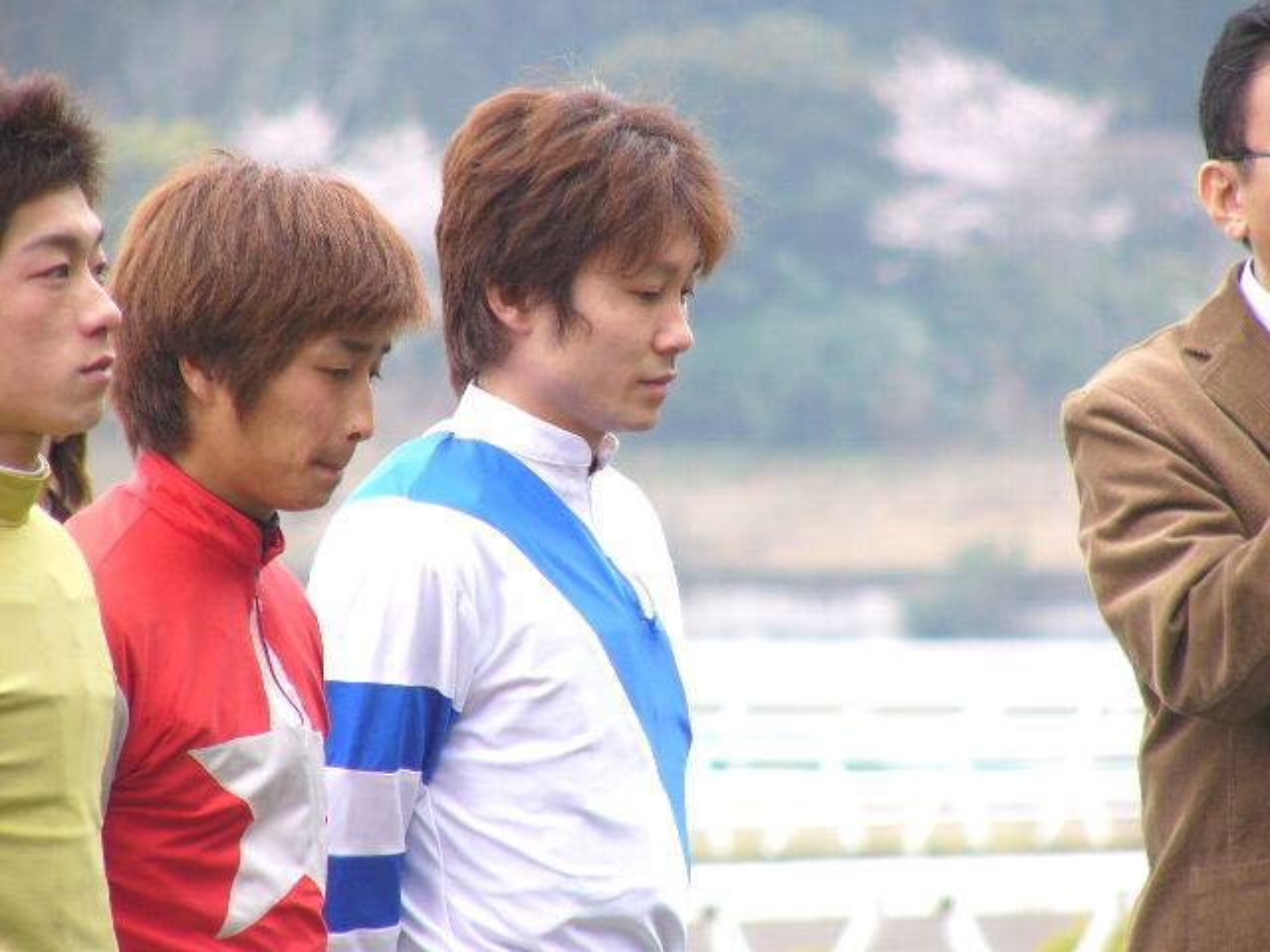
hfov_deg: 4.6
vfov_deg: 3.4
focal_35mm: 432
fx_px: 15849
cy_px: 476
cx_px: 635
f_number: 4
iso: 50
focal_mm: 72
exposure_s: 1/125
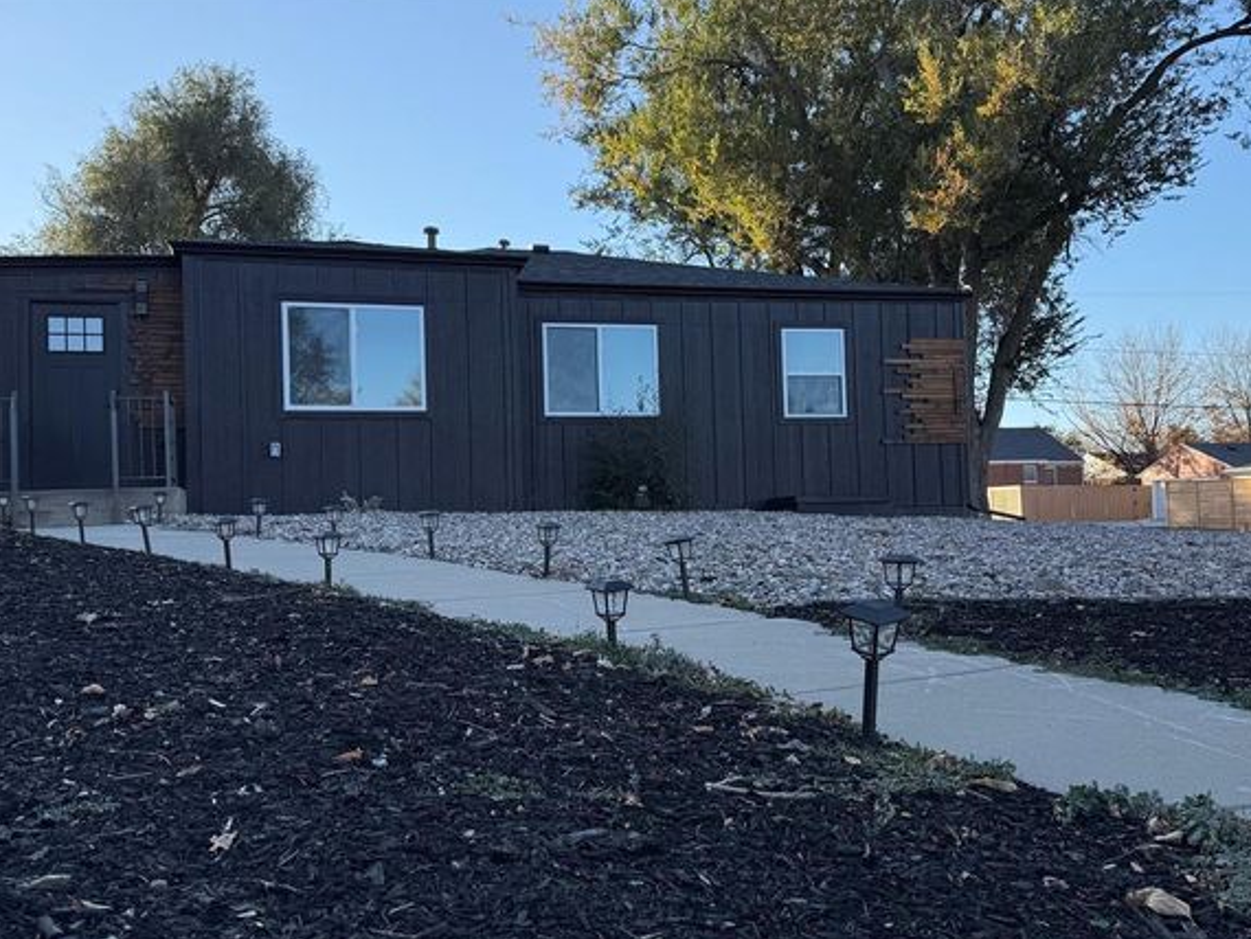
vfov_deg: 54.9
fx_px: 904
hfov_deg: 69.4
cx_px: 615
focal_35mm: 25
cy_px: 475
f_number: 1.78
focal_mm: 6.76
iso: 80
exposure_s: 1/1949
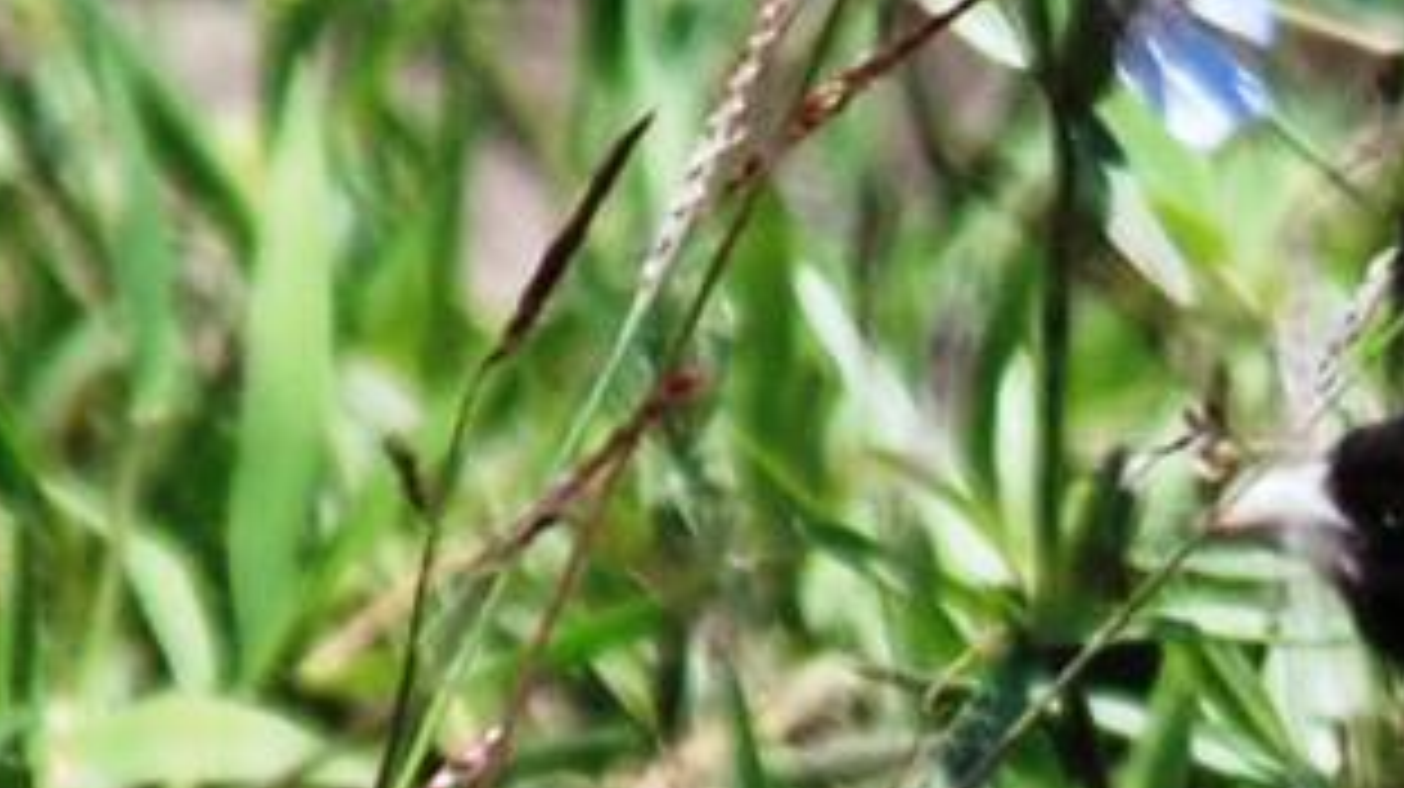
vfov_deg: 0.3
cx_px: 2390
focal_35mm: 4034
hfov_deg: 0.5
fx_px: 150077
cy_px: 750
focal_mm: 500
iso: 200
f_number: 6.3
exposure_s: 1/640
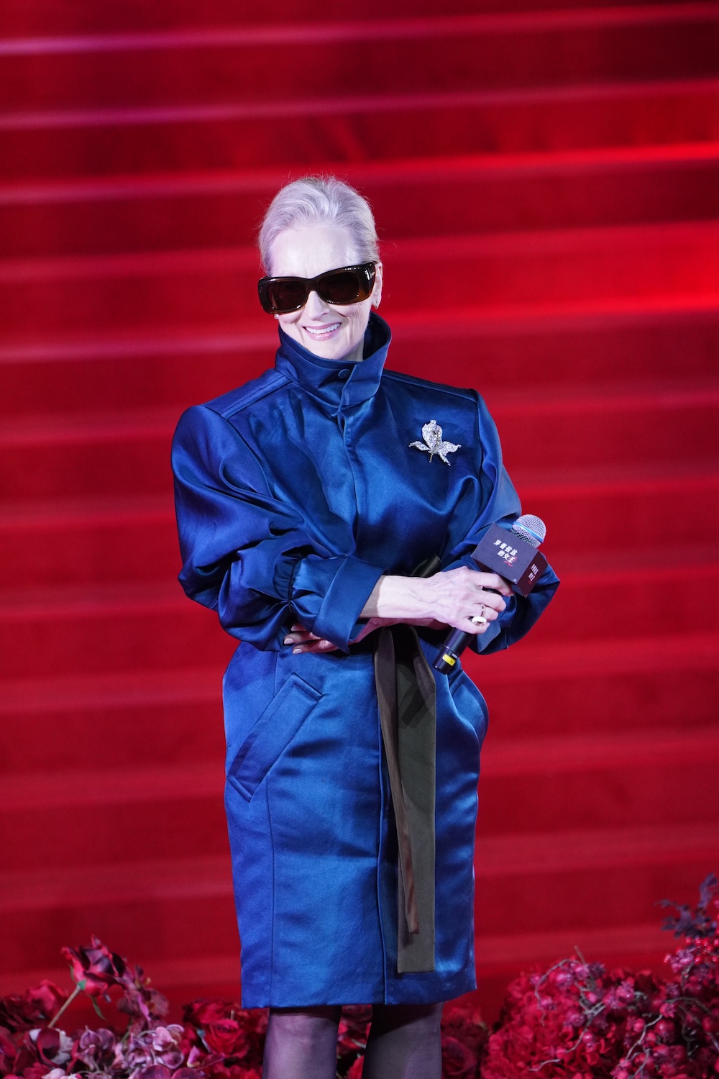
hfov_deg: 5.1
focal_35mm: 267
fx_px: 7998
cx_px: 360
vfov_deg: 7.7
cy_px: 540
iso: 2500
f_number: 2.8
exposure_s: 1/2000
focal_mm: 178
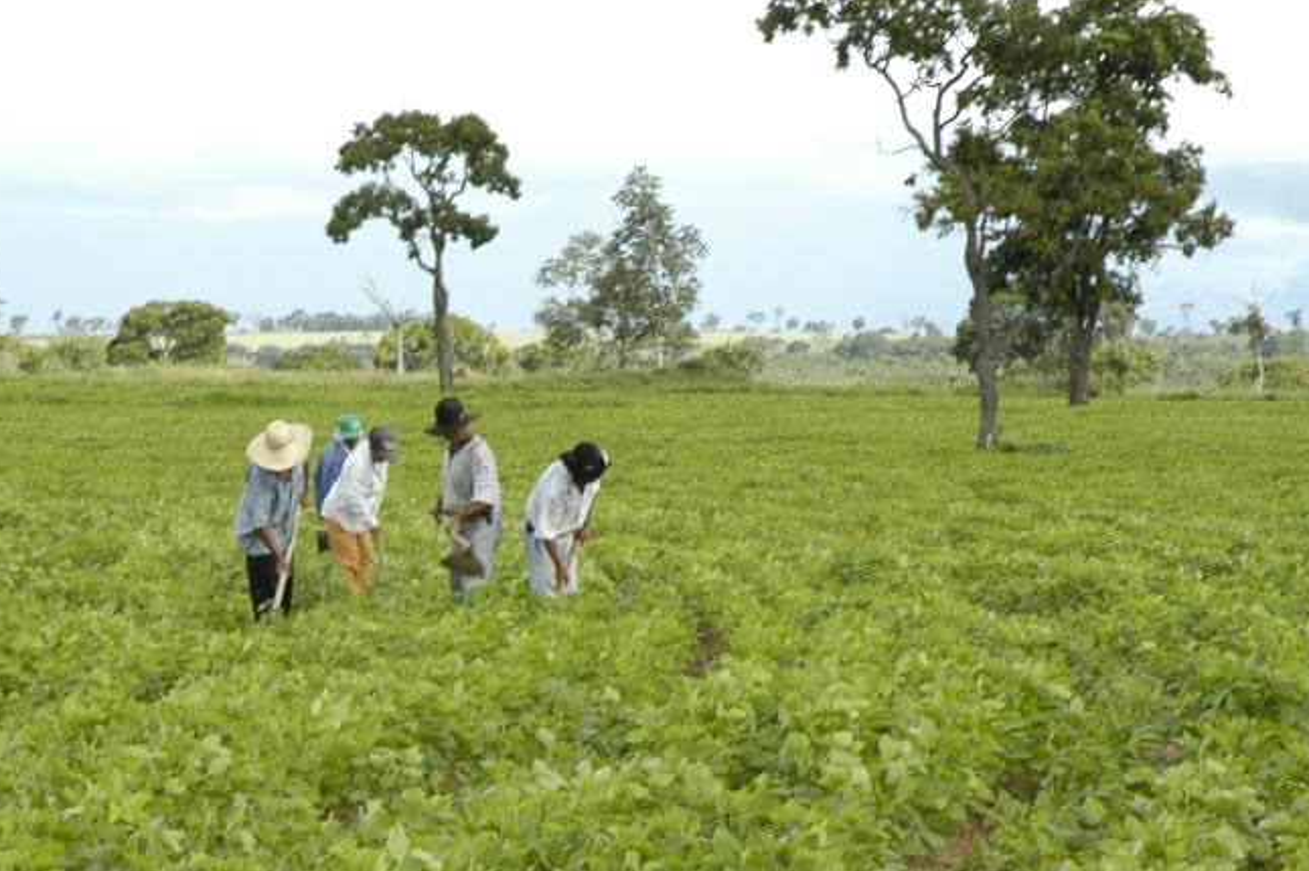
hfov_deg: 9.9
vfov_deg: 6.6
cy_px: 680
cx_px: 421
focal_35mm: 208
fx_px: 7559
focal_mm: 70
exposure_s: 1/80
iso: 200
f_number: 14
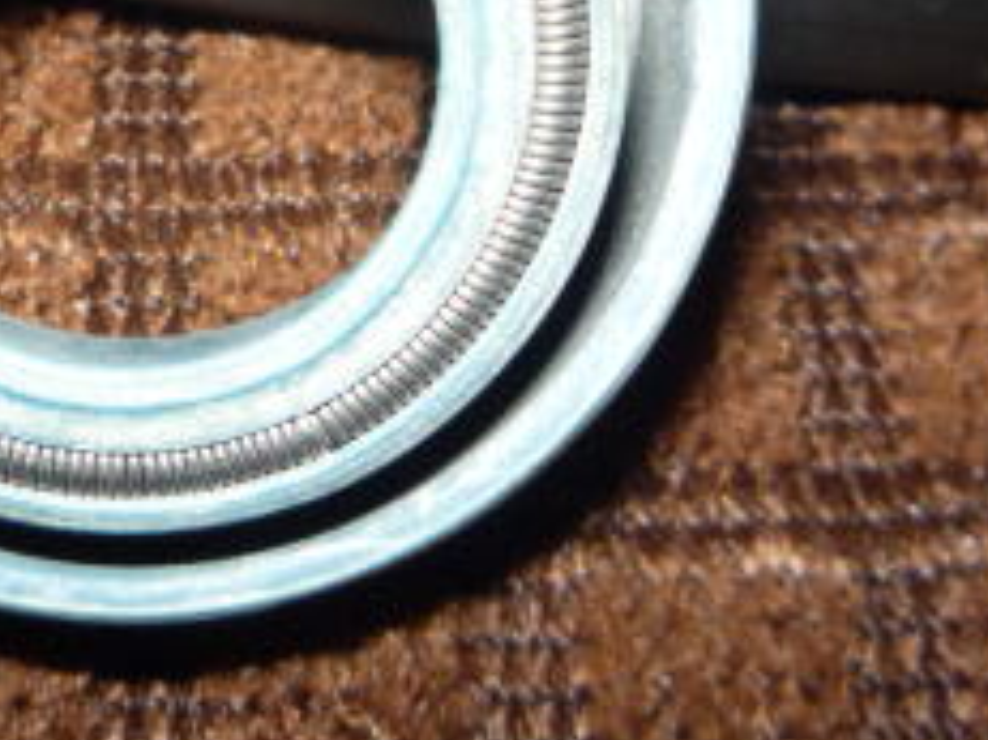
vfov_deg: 17.5
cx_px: 163
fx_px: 2368
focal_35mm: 83
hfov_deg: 23.1
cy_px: 56
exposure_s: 1/30
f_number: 4
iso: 100
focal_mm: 5.2
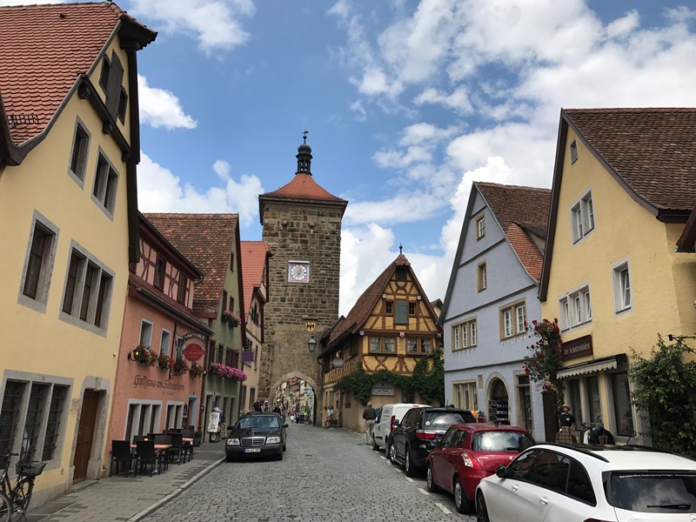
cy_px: 261
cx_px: 348
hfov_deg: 63.4
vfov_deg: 49.7
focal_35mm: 28
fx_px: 563
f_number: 1.8
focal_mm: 3.99
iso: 20
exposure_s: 1/2994
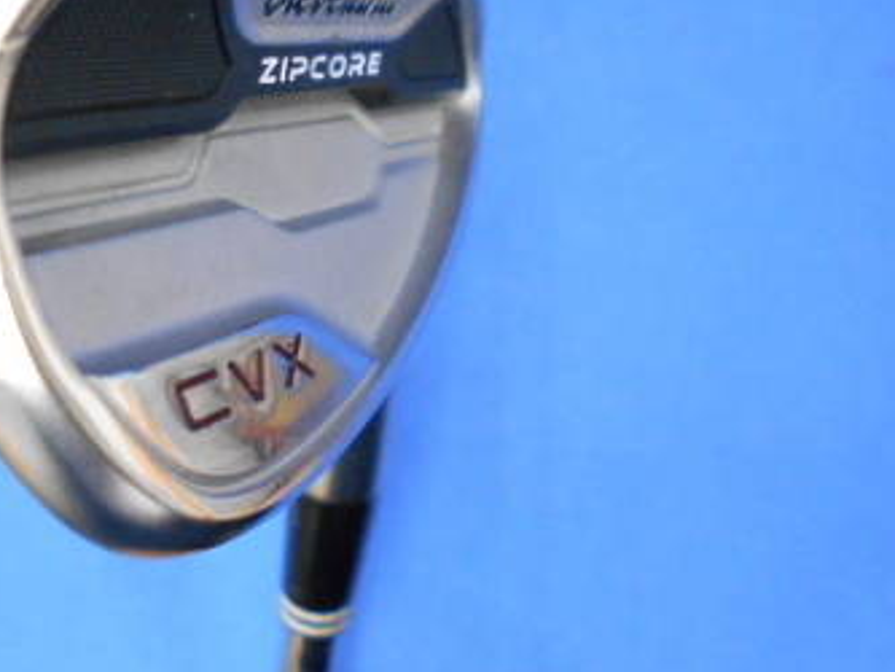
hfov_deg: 37.8
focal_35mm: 50
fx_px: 1293
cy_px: 228
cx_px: 301
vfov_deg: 28.9
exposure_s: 1/30
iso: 400
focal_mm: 4.6
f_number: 3.2
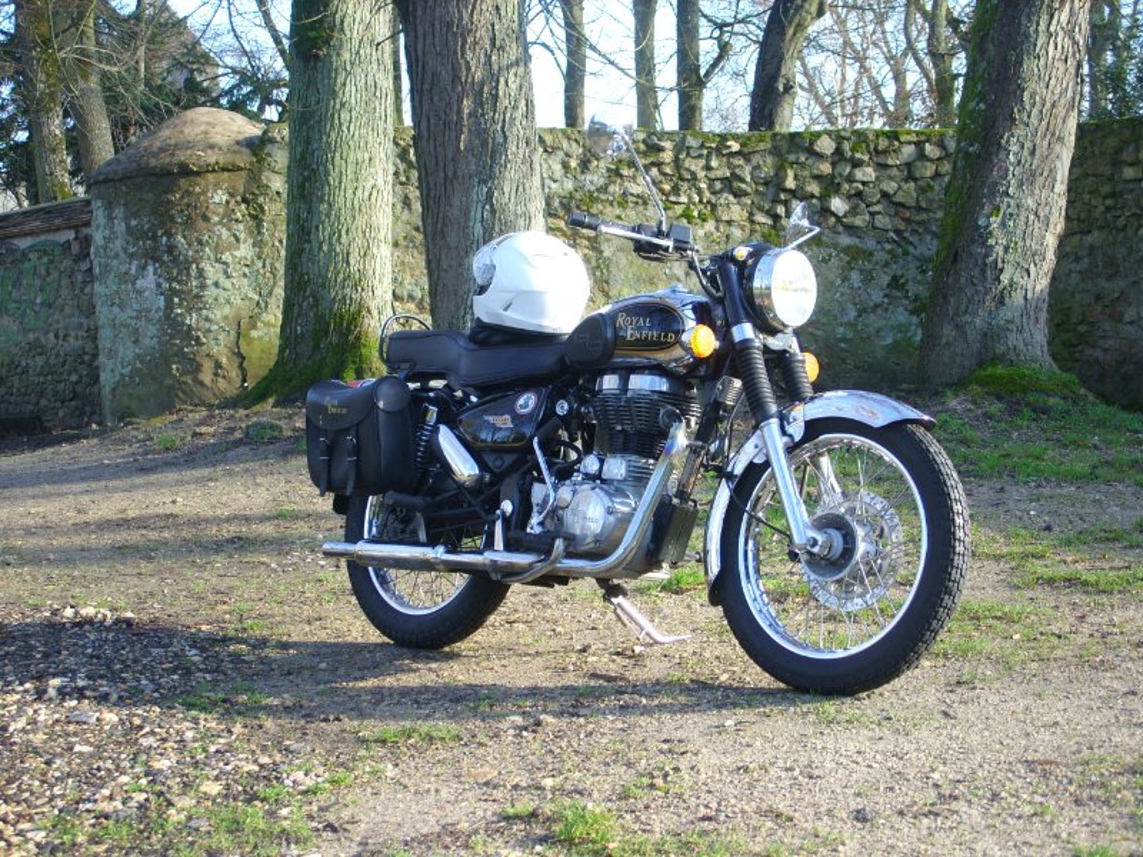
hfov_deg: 30.7
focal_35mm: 63
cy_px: 428
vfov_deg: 23.3
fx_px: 2080
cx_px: 572
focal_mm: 12.95
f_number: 3.2
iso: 50
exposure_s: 1/129
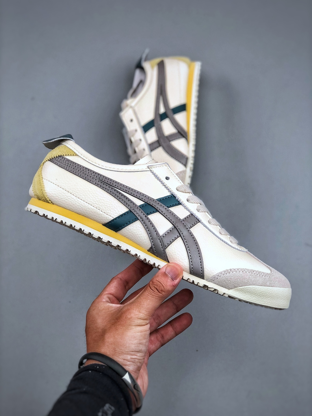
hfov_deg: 25.7
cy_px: 208
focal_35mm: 57
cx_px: 156
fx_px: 685
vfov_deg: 33.8
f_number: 2.8
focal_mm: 6.6
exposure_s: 1/100
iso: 32
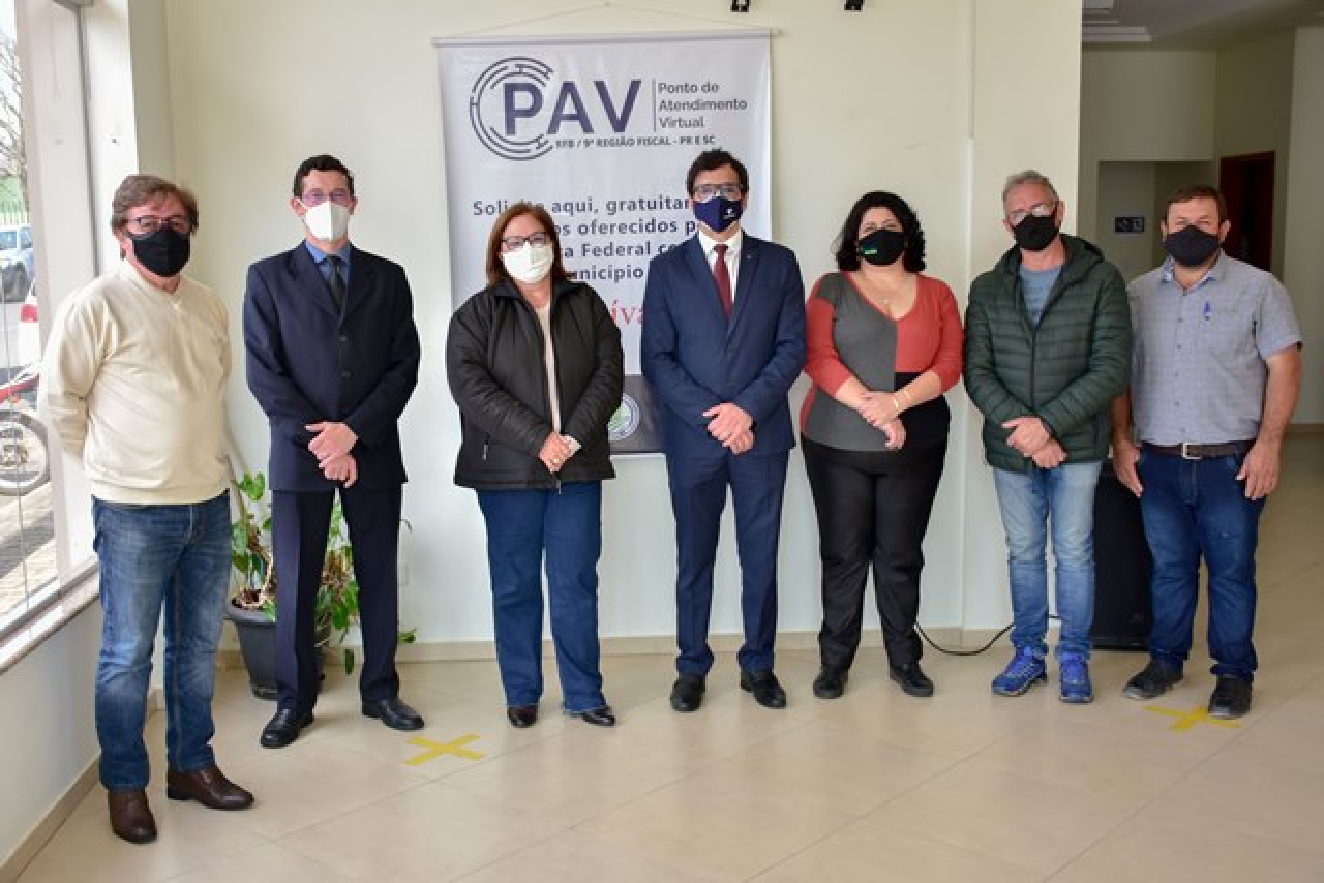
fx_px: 1435
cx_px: 662
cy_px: 442
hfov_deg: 49.5
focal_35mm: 39
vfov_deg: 34.2
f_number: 4
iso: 400
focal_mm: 26
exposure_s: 1/250
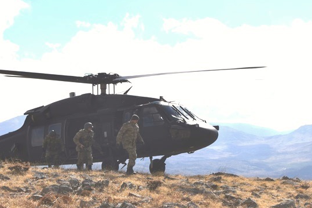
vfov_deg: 17.7
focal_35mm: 77
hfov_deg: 26.3
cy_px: 130
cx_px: 181
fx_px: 667
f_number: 13
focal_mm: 27
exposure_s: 1/640
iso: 200
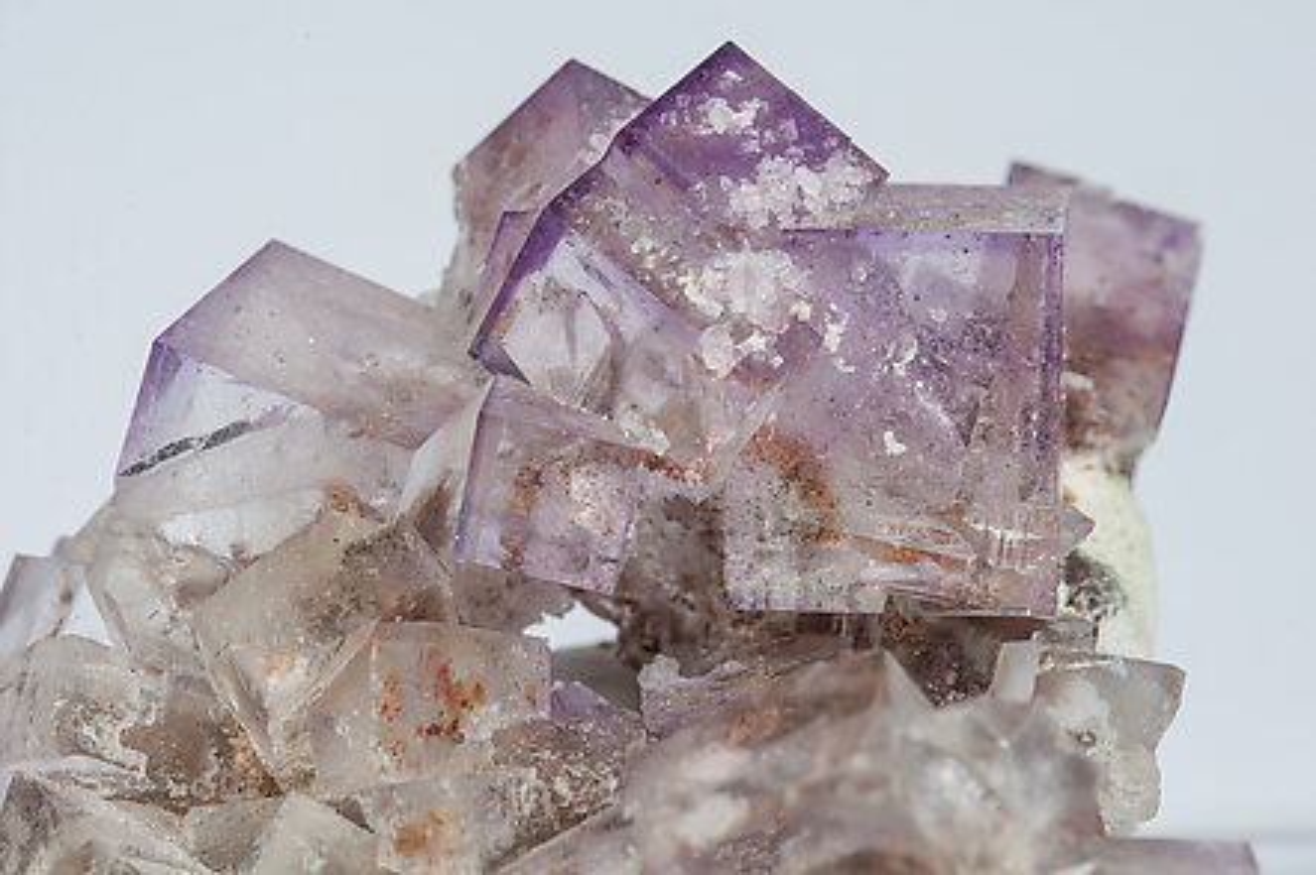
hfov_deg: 22.6
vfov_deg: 15.2
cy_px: 438
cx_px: 658
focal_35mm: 90
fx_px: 3287
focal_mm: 60
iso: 250
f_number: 25
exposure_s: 1/2.5
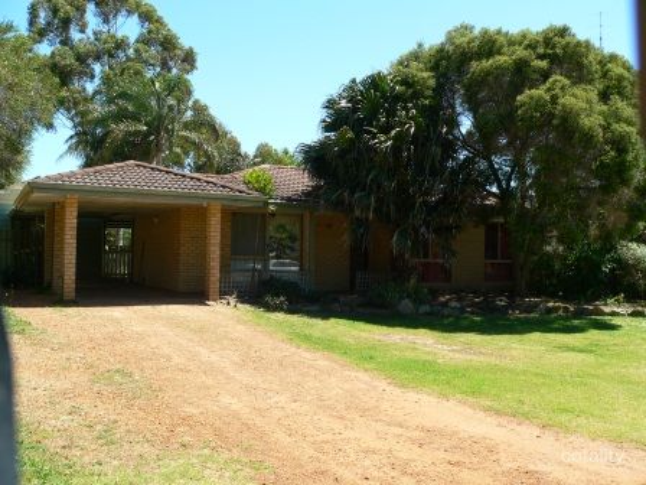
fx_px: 672
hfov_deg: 51.4
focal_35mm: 36
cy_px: 242
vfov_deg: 39.7
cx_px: 323
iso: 80
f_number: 4
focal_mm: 6
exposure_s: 1/250
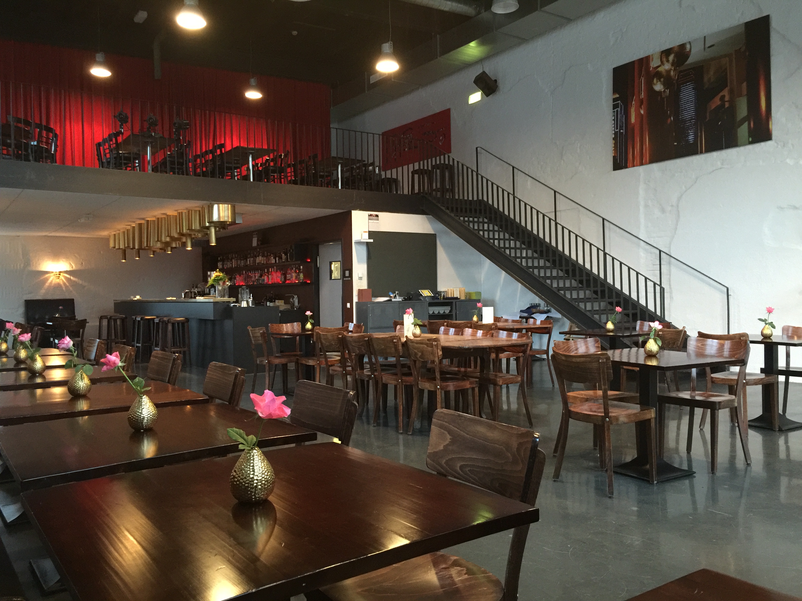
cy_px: 300
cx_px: 401
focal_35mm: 29
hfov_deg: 61.7
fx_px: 672
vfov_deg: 48.2
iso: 160
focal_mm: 4.15
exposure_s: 1/8
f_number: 2.2
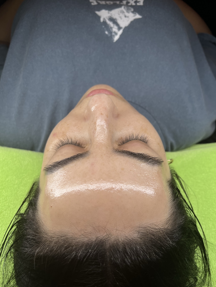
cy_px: 142
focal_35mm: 27
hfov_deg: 51.3
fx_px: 225
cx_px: 111
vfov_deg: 65.3
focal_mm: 5.7
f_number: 1.5
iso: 64
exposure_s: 1/1972
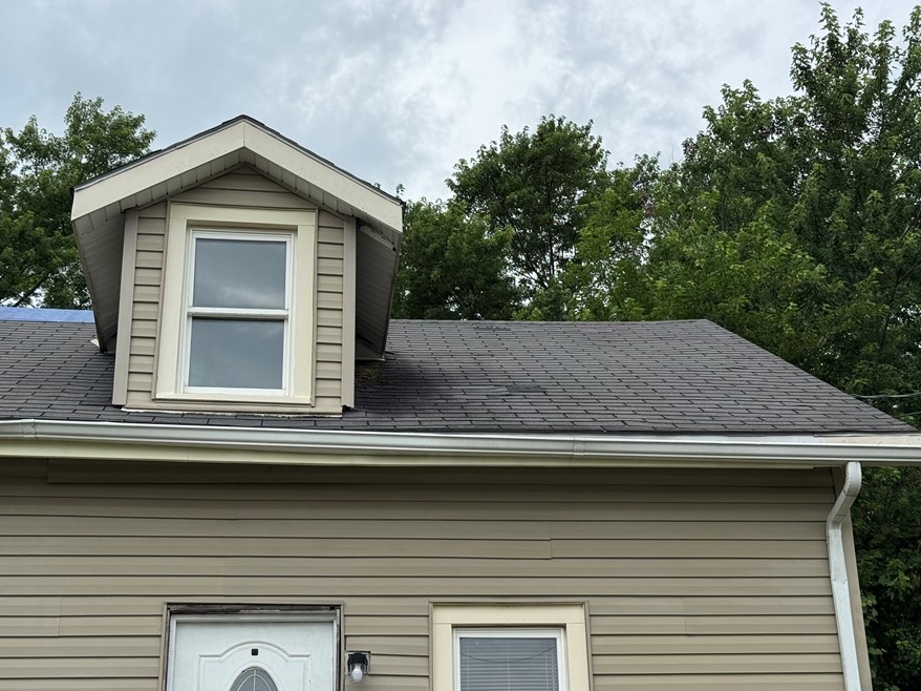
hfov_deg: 34.4
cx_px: 458
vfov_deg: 26.1
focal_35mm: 56
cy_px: 385
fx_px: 1490
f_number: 1.78
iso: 64
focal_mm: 6.76
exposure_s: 1/3425
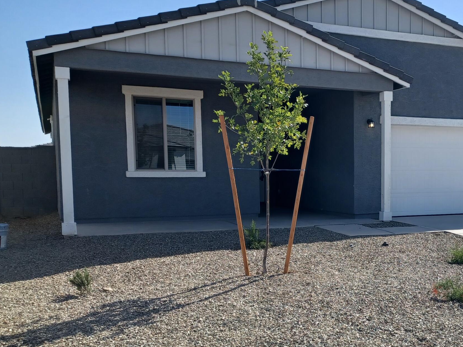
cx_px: 370
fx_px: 602
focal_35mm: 45
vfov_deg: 32.0
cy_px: 223
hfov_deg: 40.4
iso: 32
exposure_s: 1/642
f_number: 1.8
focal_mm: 4.6
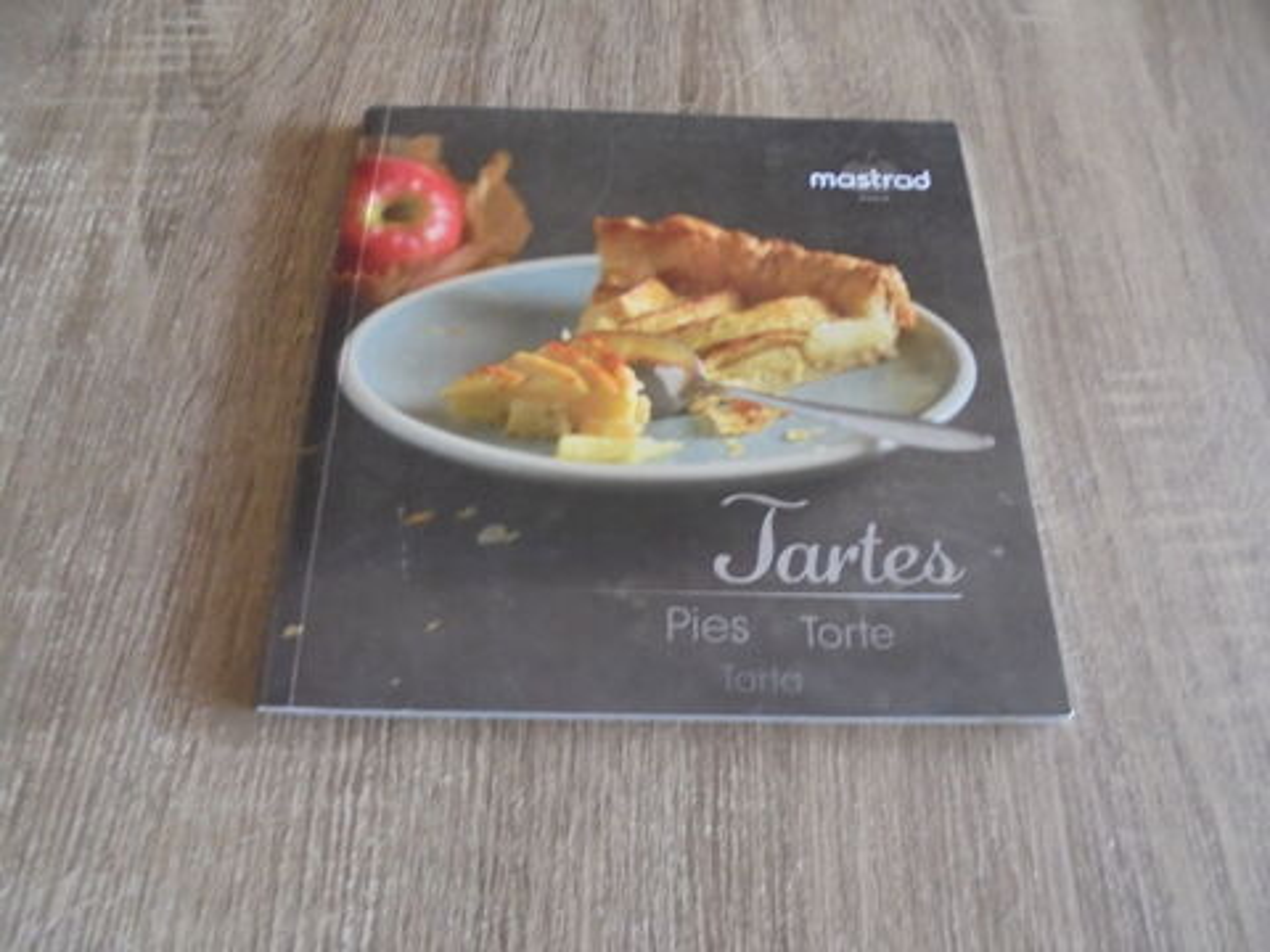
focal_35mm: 26
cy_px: 476
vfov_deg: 53.1
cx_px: 635
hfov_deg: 67.3
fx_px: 954
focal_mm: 4.6
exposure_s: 1/10
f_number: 3.5
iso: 400
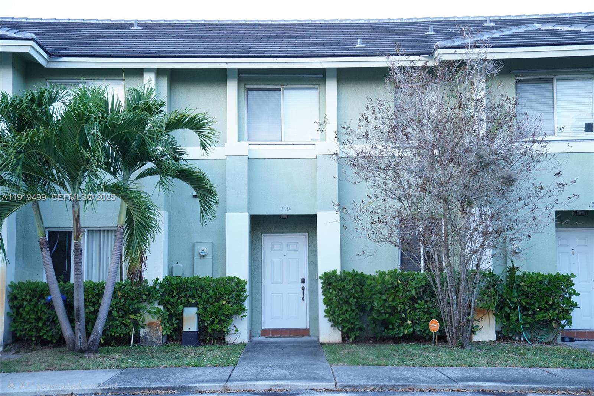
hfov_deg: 35.9
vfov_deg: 24.4
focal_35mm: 56
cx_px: 297
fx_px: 916
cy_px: 198
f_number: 2.8
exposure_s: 1/161
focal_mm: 37
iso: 320
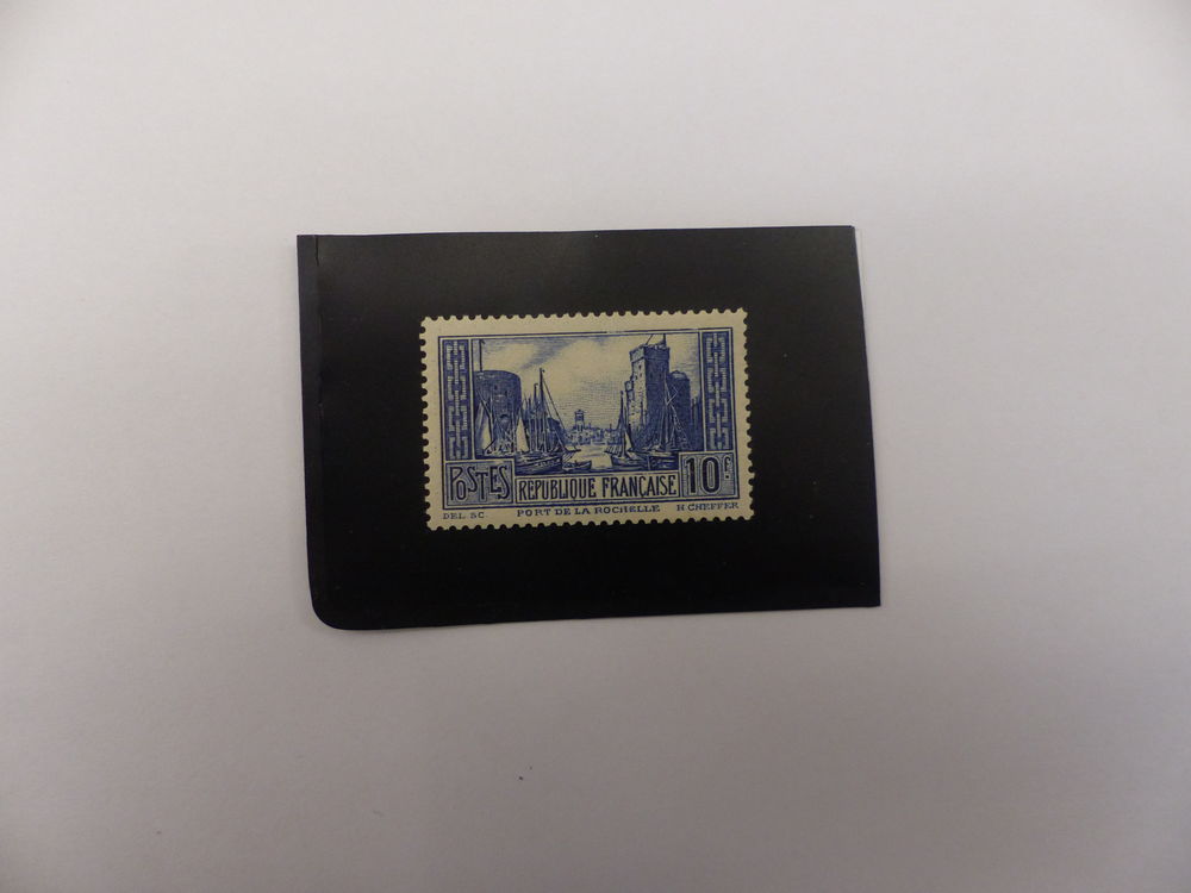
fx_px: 860
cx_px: 596
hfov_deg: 69.4
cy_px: 446
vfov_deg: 54.9
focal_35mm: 25
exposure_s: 1/60
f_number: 2.8
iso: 250
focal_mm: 4.5
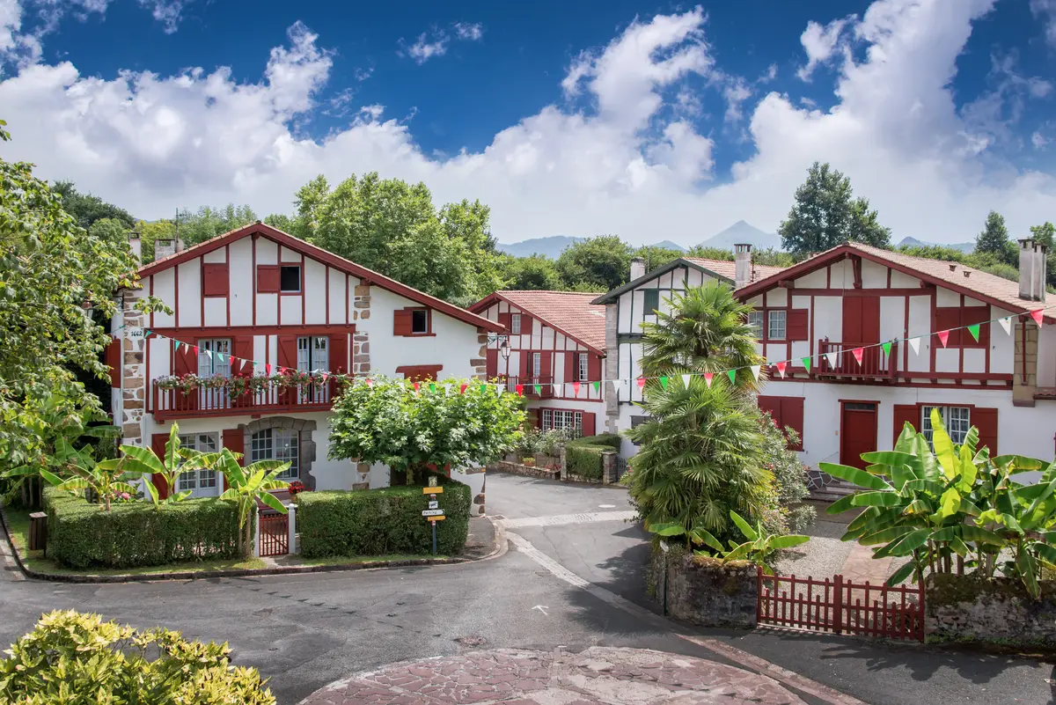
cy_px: 352
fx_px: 939
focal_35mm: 32
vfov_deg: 41.1
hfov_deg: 58.7
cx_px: 528
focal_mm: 32
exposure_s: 1/160
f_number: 11
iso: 100
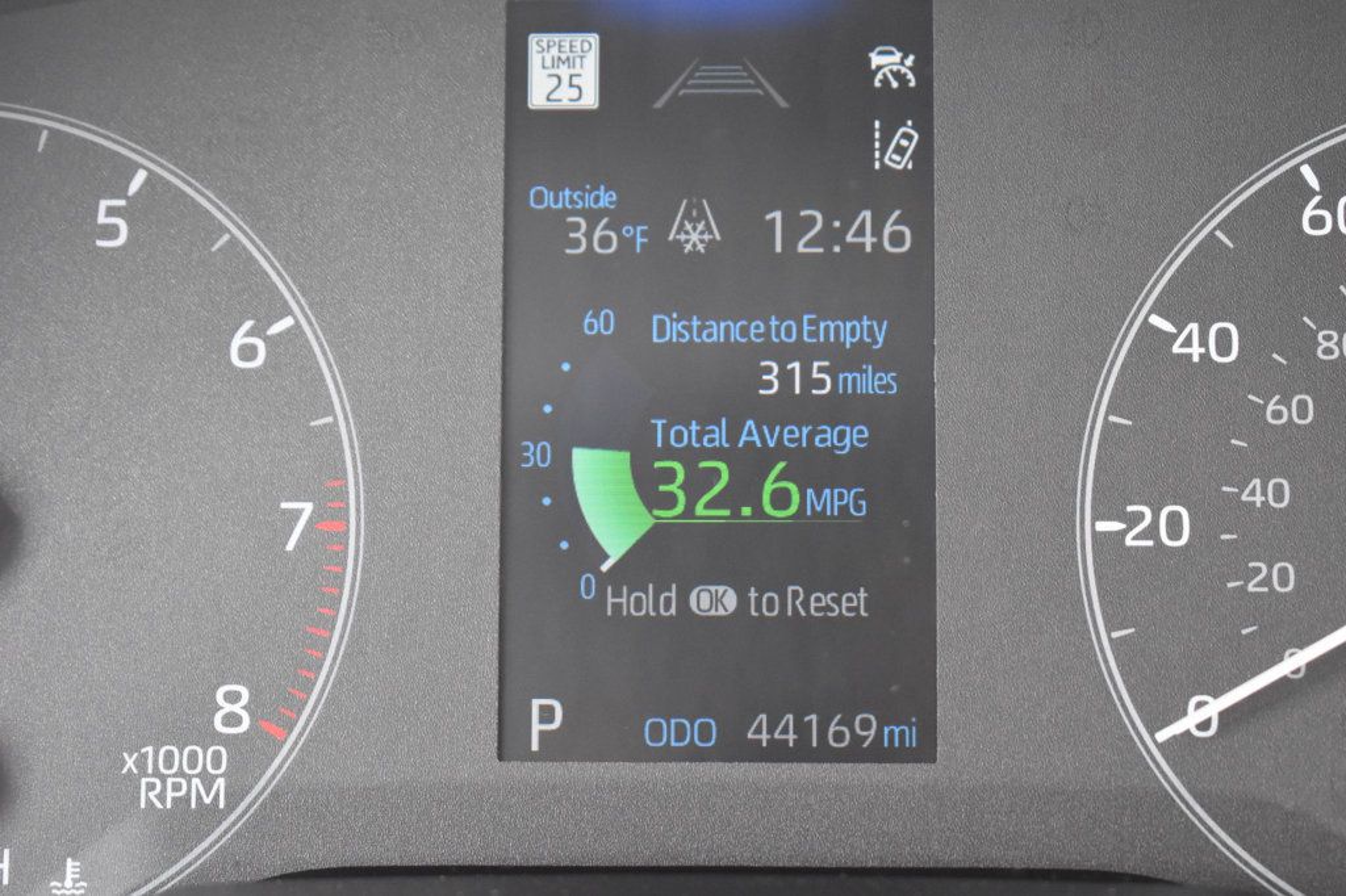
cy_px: 448
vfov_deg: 16.5
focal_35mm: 82
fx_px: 3083
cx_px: 673
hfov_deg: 24.6
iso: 2800
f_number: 5.6
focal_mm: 55
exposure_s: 1/125
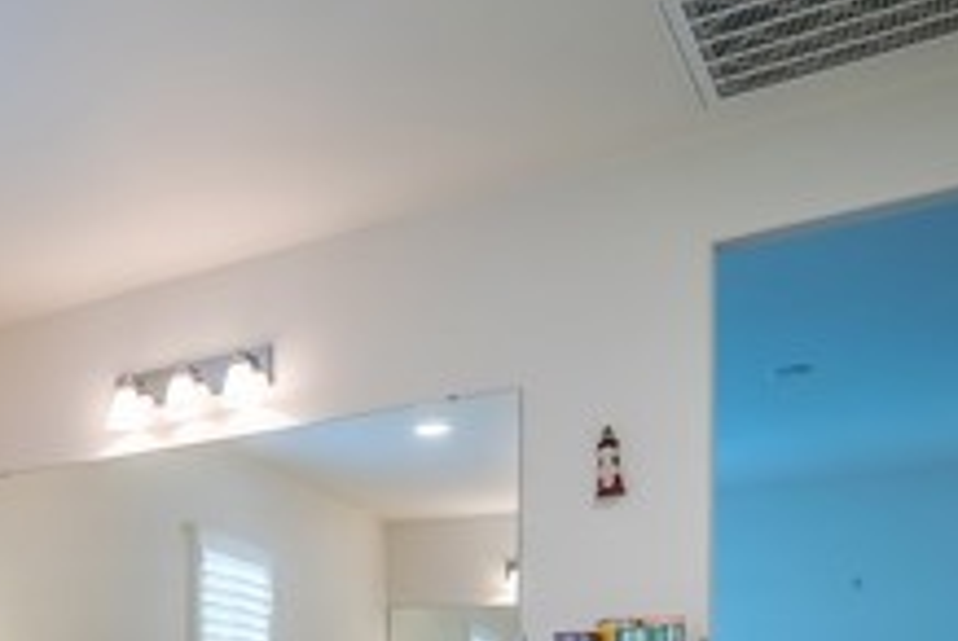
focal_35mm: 44
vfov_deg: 27.4
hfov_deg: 36.7
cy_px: 744
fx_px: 1172
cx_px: -123
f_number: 8
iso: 200
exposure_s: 1/30
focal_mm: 15
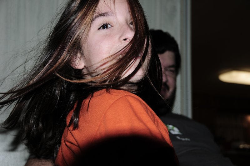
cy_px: 83
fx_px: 395
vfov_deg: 23.7
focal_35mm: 57
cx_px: 125
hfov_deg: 35.1
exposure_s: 1/60
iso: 200
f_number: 4.2
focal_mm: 38
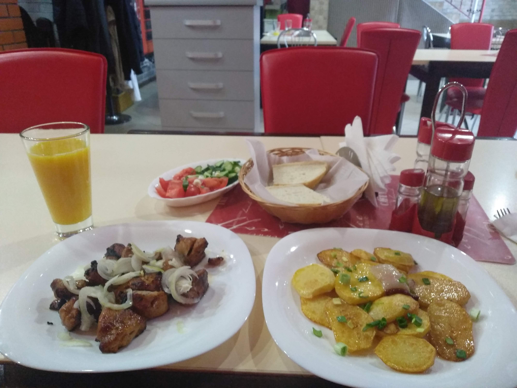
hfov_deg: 67.3
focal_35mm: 26
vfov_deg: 53.1
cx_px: 258
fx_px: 388
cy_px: 194
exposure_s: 1/20
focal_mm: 3.82
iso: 1000
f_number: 2.2
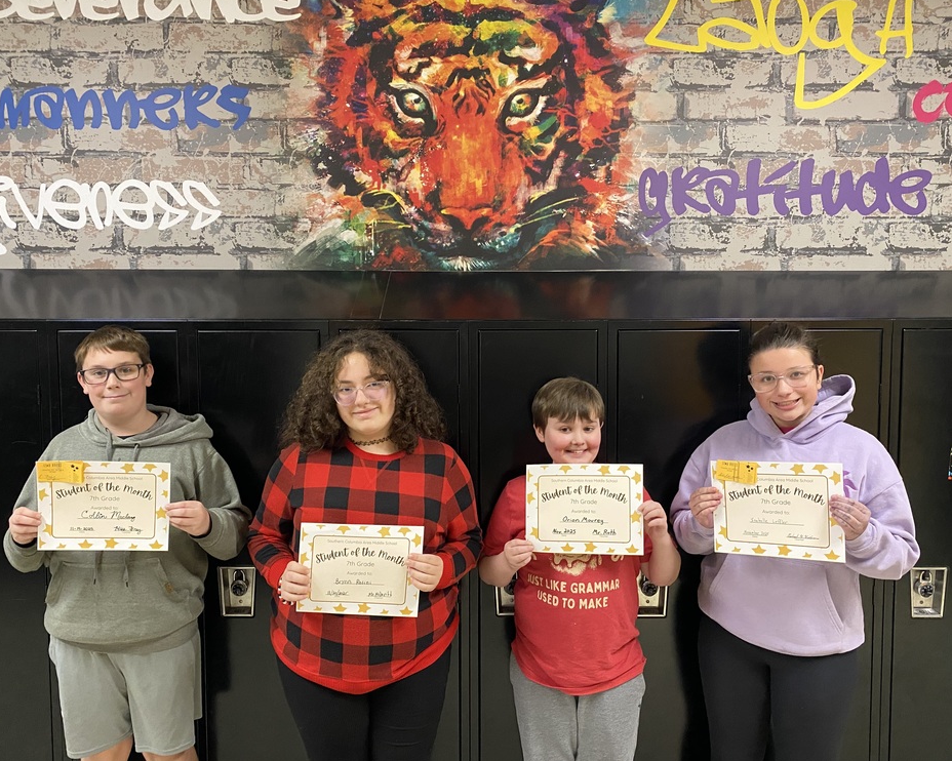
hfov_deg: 62.2
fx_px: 789
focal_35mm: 28
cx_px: 470
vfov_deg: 51.5
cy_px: 372
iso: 400
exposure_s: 1/60
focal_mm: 4.25
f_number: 1.8
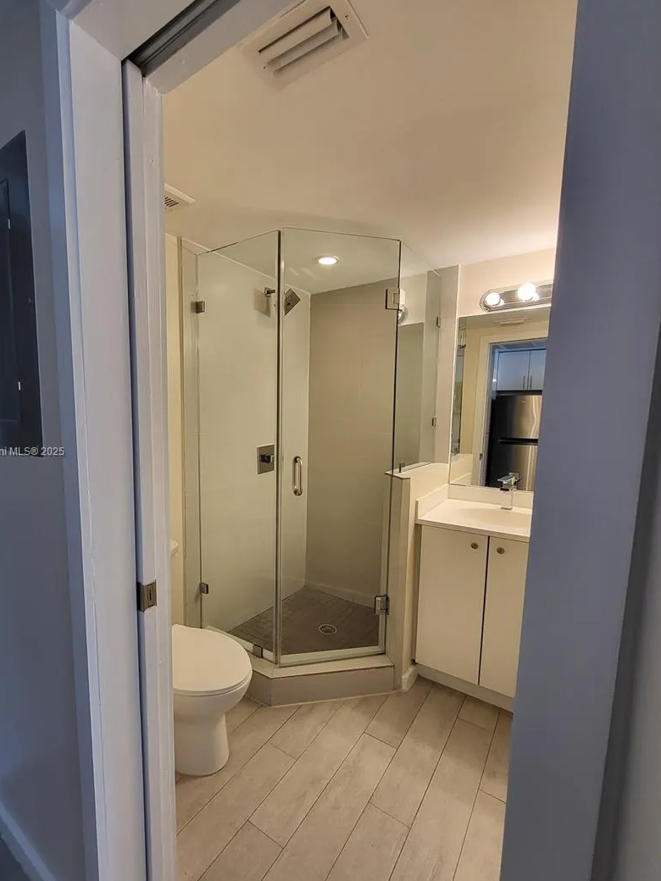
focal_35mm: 15
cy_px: 452
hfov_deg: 81.4
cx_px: 291
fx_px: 382
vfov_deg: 98.1
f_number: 2.2
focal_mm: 1.74
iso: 100
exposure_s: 1/60
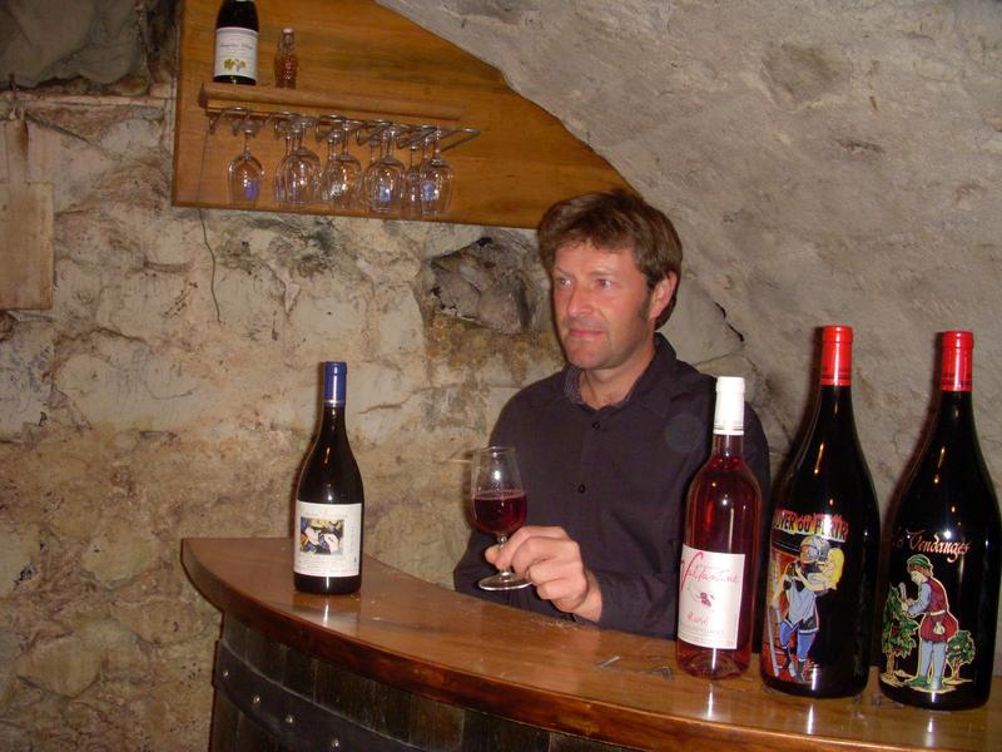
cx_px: 501
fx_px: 1100
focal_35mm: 38
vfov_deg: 37.7
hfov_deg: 49.0
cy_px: 376
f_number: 3.3
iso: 200
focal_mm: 6.3
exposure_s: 1/60
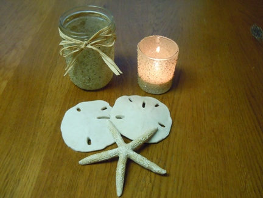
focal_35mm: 39
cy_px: 99
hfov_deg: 47.9
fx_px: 296
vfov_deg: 36.8
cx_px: 132
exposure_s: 1/50
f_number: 3.7
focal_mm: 7.1
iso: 800
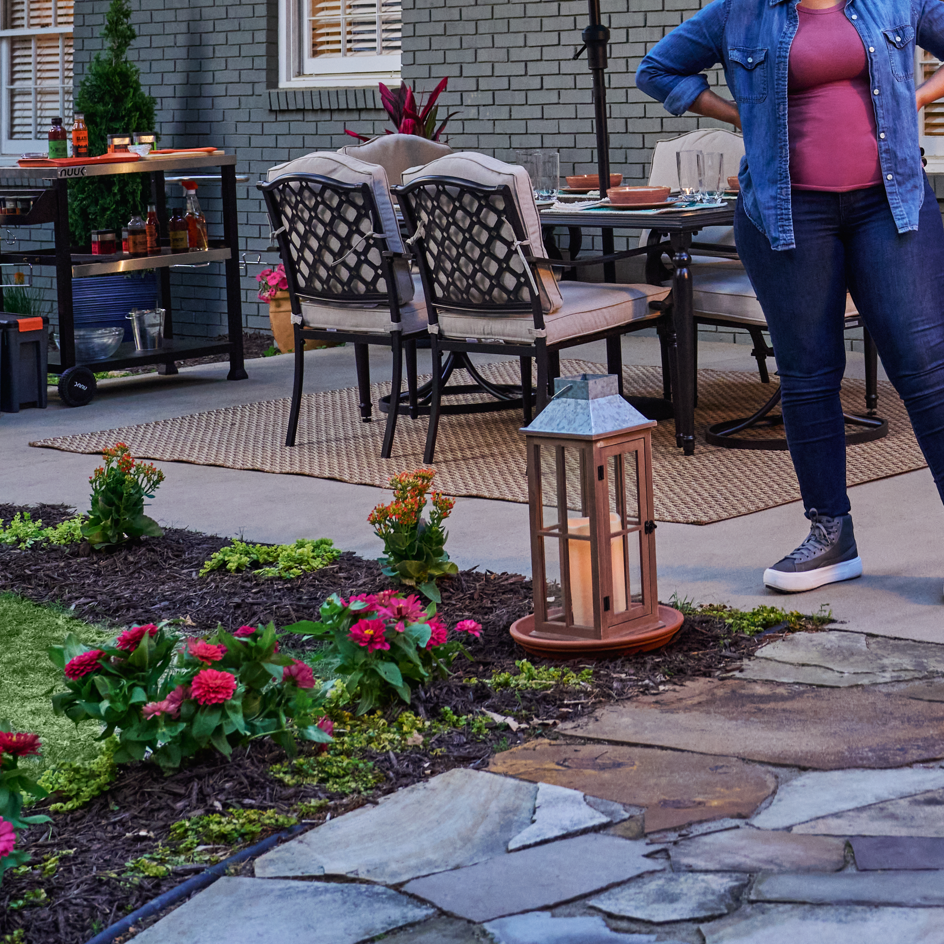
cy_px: 30
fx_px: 2561
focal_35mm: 83
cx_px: 891
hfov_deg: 20.4
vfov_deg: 20.3
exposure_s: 1/100
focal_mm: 30
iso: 800
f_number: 4.5
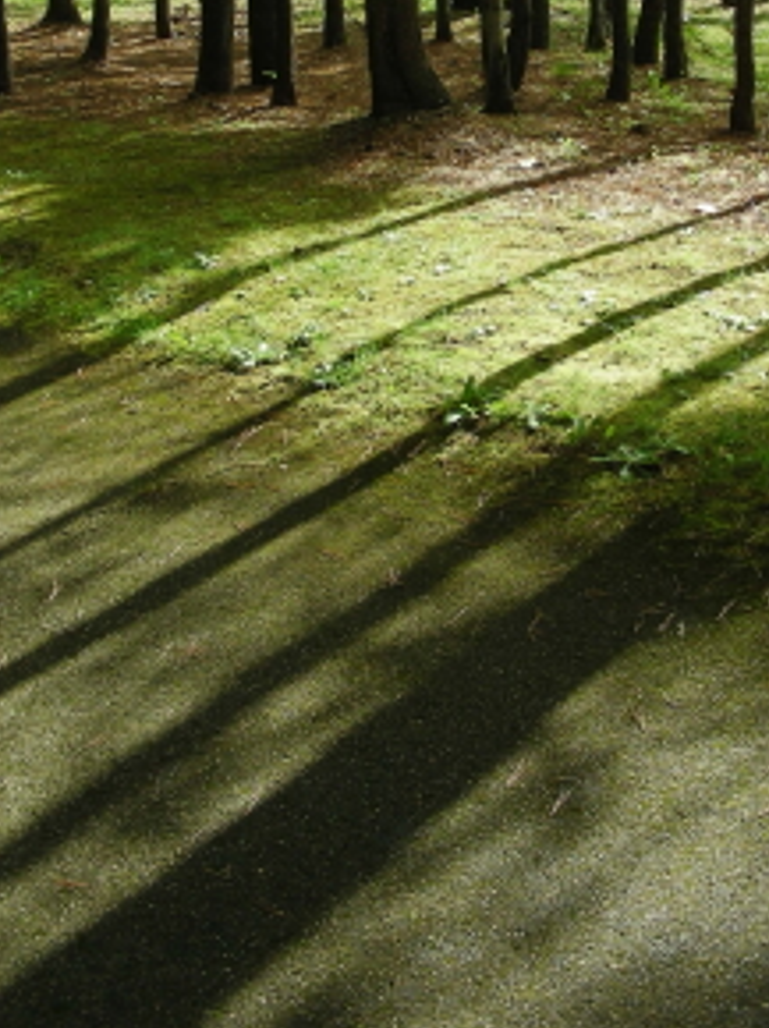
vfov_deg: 30.2
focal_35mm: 63
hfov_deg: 23.1
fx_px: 1869
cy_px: 245
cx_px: 556
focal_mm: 6.3
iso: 50
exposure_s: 1/111
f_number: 3.5
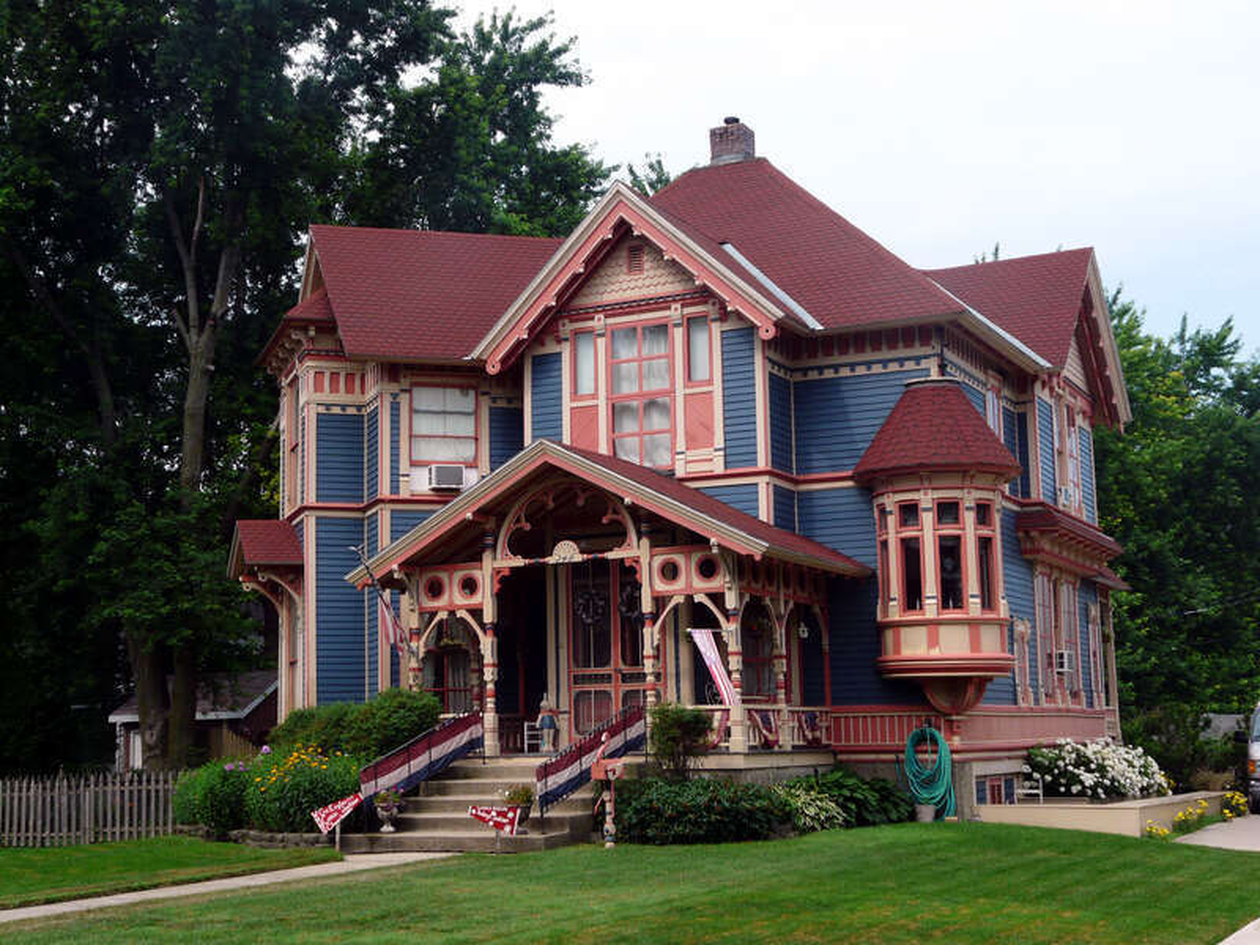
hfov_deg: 38.9
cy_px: 472
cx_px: 630
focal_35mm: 49
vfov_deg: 29.7
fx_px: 1784
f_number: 5.6
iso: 100
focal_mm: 8.1
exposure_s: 1/250
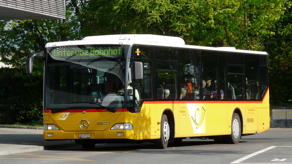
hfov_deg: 17.2
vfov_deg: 9.7
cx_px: 146
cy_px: 73
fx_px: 968
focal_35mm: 125
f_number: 5.6
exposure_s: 1/250
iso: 100
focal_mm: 18.8
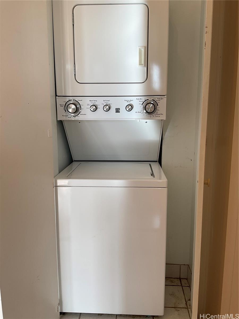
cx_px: 120
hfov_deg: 48.2
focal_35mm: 29
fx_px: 267
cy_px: 160
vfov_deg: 61.7
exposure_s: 1/120
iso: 25
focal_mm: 3
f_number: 1.8
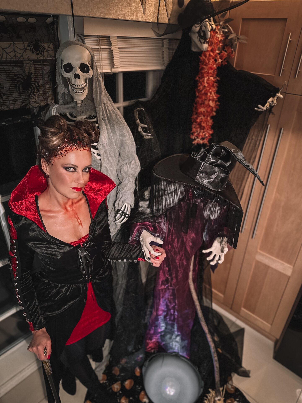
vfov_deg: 71.6
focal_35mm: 24
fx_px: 279
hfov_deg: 56.8
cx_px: 151
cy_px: 202
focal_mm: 6.86
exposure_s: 1/35
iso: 640
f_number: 1.8
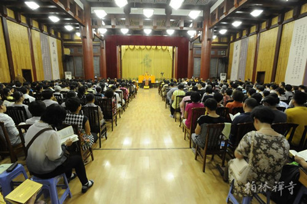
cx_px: 154
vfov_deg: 70.3
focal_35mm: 17
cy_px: 102
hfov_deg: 93.3
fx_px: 145
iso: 4000
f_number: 22
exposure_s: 1/1.6
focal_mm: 17
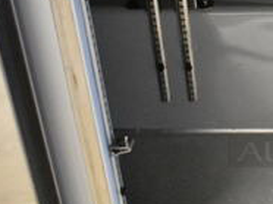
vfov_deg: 14.8
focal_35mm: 100
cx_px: 392
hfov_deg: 17.9
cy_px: 90
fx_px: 784
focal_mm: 21
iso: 6400
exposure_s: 1/100
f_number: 5
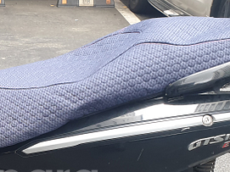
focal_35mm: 96
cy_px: 182
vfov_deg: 15.1
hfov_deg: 19.2
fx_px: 638
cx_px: -53
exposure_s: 1/60
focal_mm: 4.3
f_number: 2.4
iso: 80
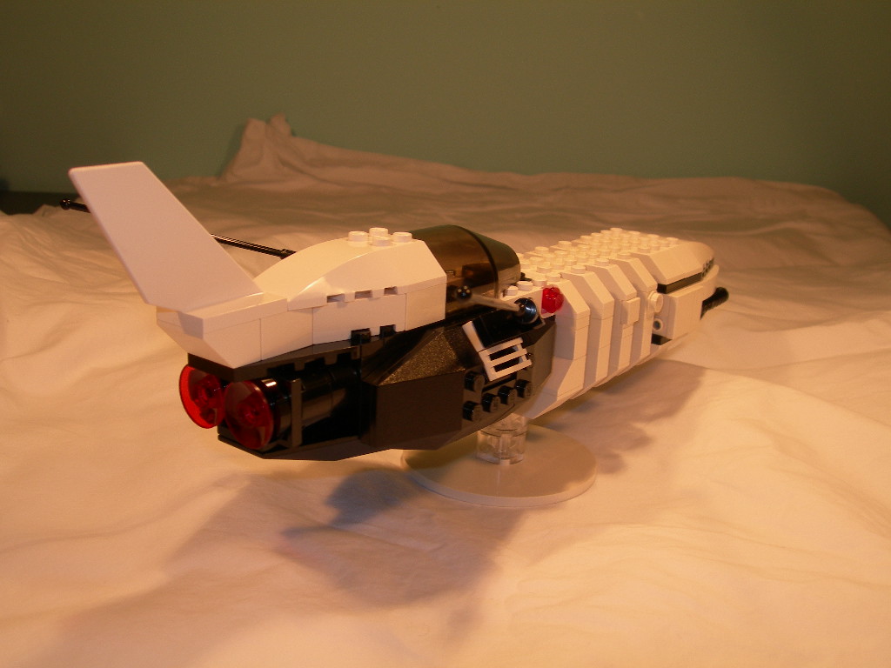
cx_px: 446
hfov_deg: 49.0
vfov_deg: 37.7
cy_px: 334
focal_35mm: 38
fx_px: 978
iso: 50
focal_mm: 7.8
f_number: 4.8
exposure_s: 1/30
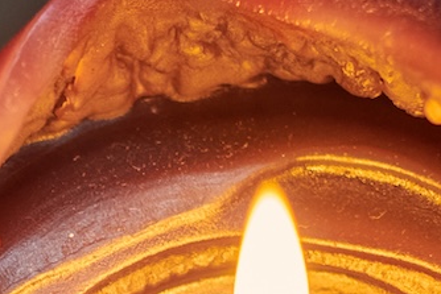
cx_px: -96
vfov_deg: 4.5
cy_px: 645
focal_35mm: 299
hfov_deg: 6.8
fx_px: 3664
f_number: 2.8
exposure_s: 1/80
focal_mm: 50
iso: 500
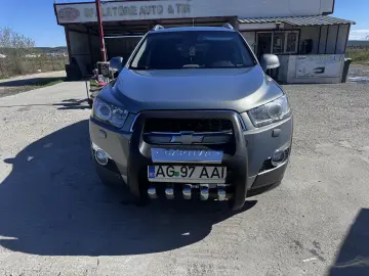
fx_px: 256
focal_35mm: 24
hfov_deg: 71.6
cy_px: 138
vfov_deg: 56.8
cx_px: 184
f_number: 1.78
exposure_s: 1/2959
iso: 80
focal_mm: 6.76
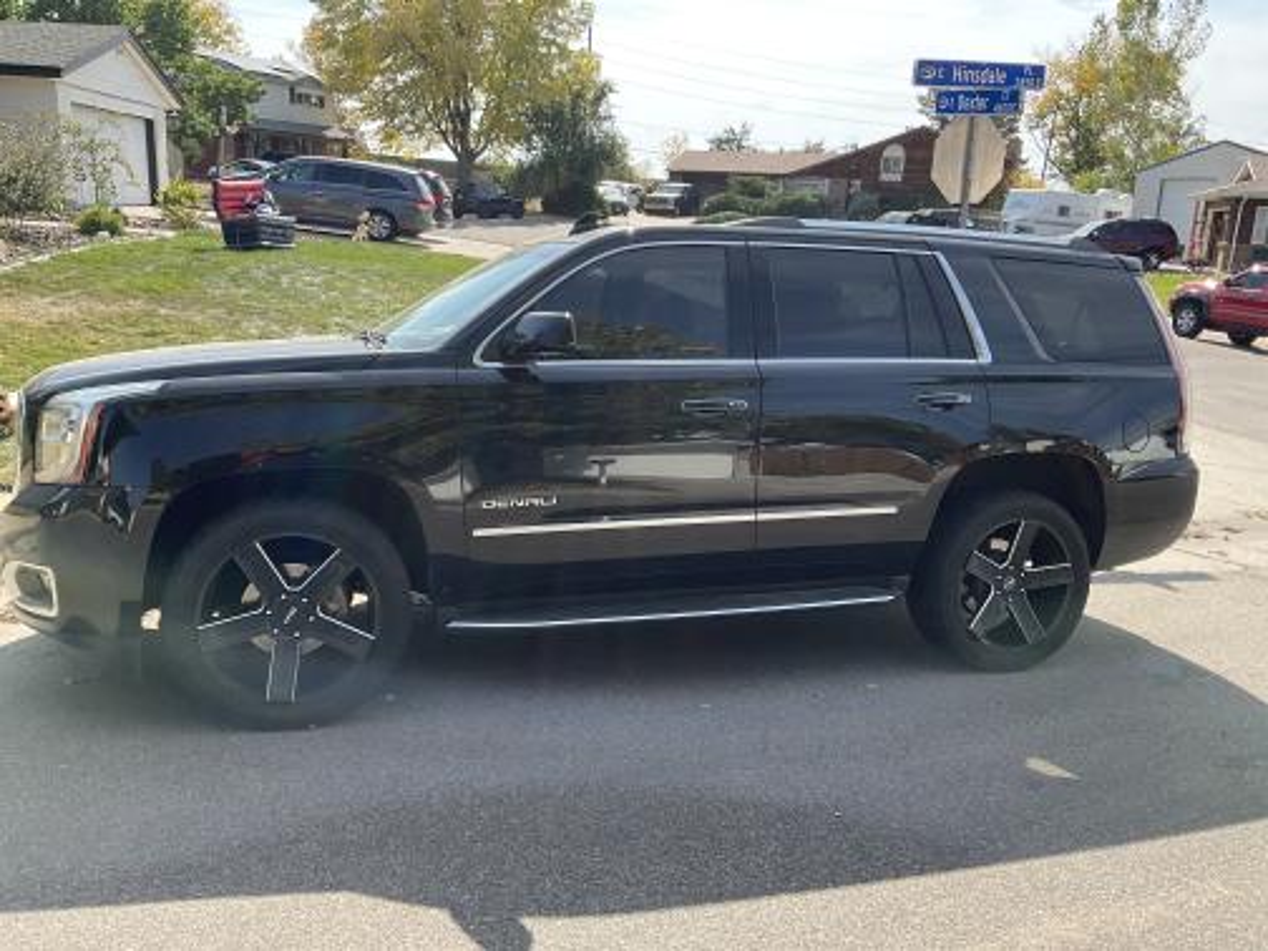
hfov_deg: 61.7
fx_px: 1062
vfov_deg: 48.2
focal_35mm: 29
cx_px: 634
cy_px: 476
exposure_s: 1/650
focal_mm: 3
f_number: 1.8
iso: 16
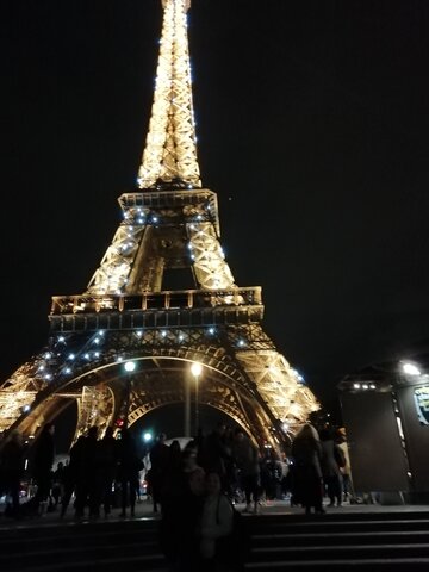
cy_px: 286
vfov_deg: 67.3
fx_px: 430
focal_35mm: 26
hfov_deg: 53.1
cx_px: 214
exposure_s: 1/16.7
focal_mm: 3.46
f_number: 2.2
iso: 400
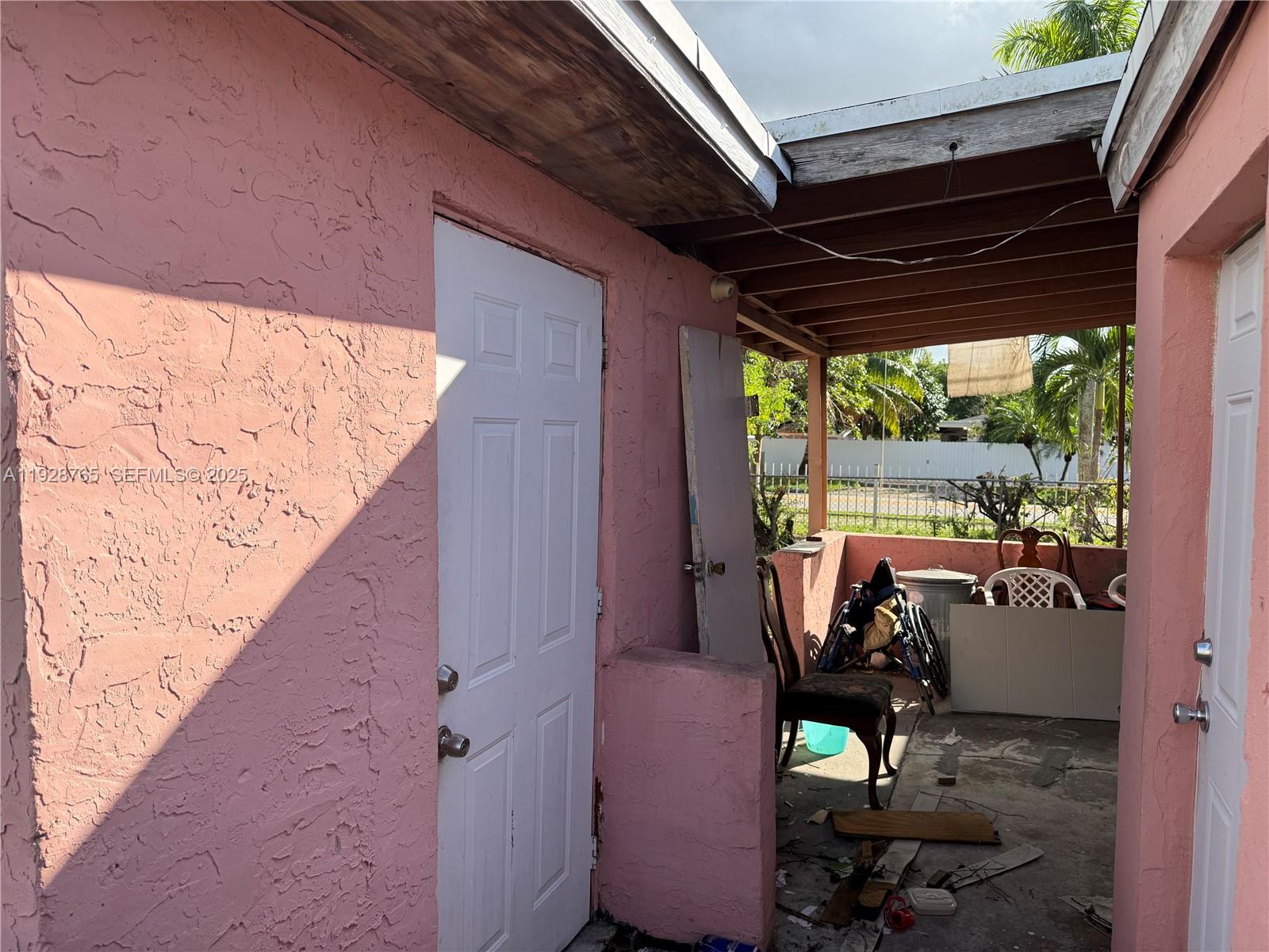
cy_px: 476
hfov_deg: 71.6
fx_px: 880
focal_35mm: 24
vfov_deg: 56.8
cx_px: 634
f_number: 1.78
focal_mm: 6.76
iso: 80
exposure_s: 1/1727
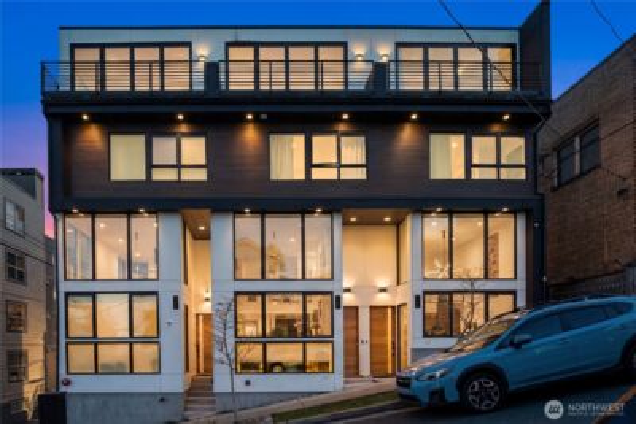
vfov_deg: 64.6
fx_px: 336
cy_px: 212
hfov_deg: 86.9
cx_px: 318
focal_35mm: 19
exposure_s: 1/50
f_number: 7.1
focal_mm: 19
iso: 100
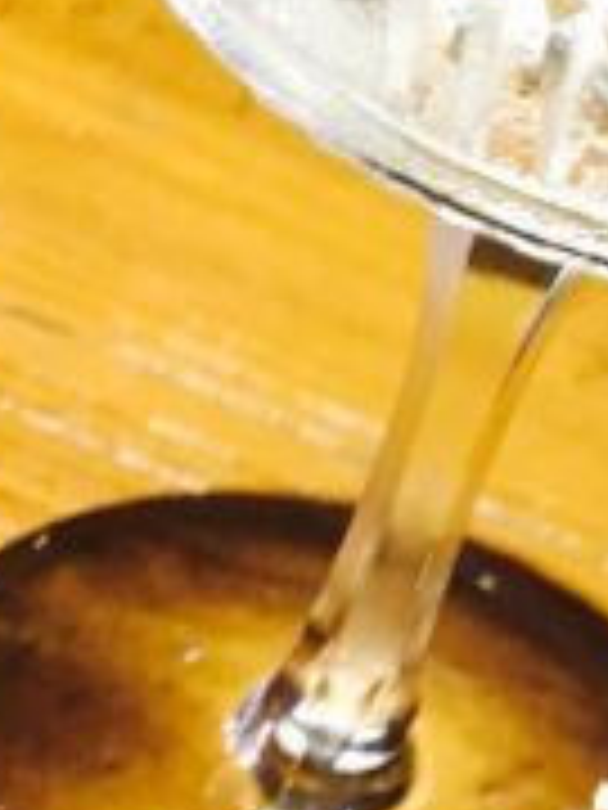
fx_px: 2646
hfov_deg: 12.9
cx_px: 610
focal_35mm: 113
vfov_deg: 17.3
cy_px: 148
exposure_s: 1/17
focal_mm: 4.15
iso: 250
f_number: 2.2
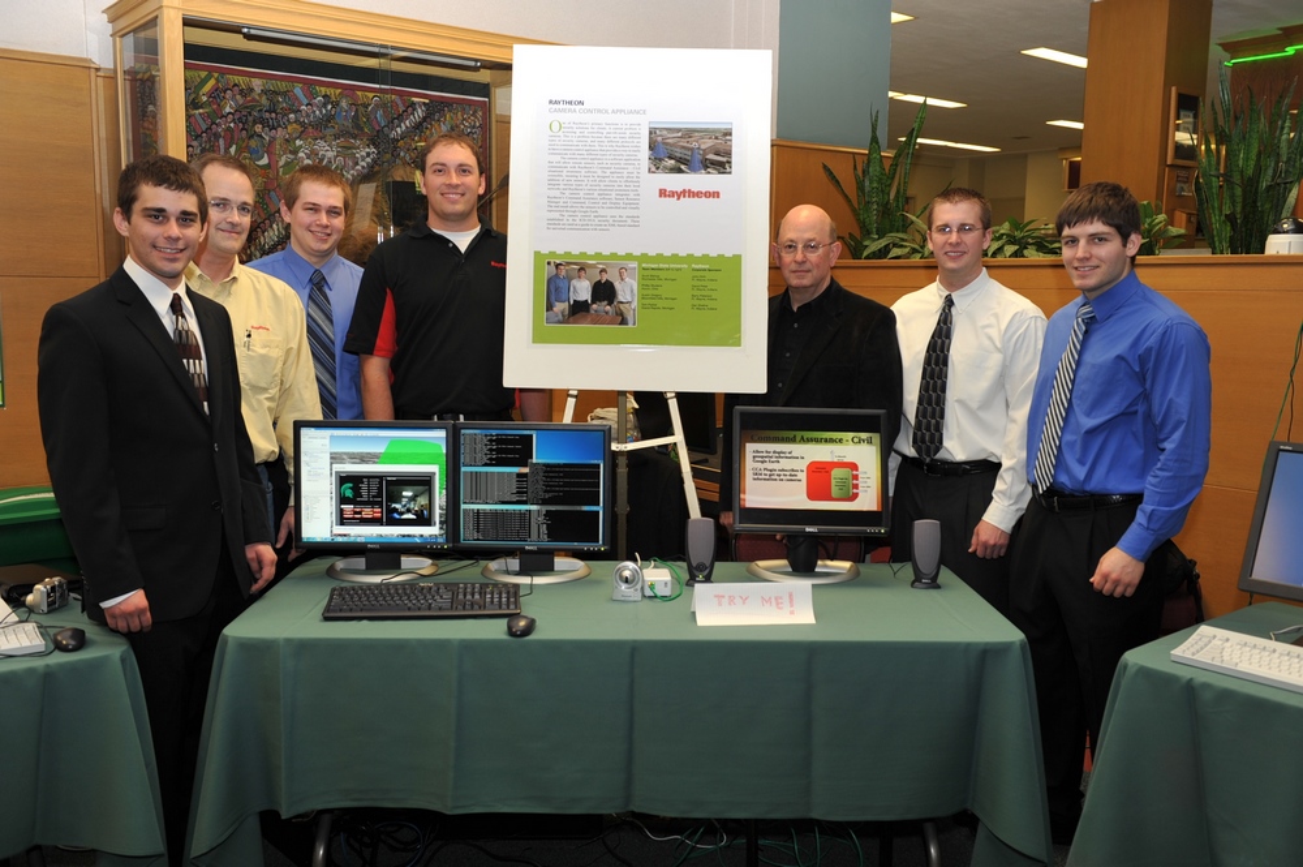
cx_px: 652
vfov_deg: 41.0
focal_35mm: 32
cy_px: 434
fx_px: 1157
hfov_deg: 58.8
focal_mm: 32
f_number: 5
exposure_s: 1/60
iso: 400
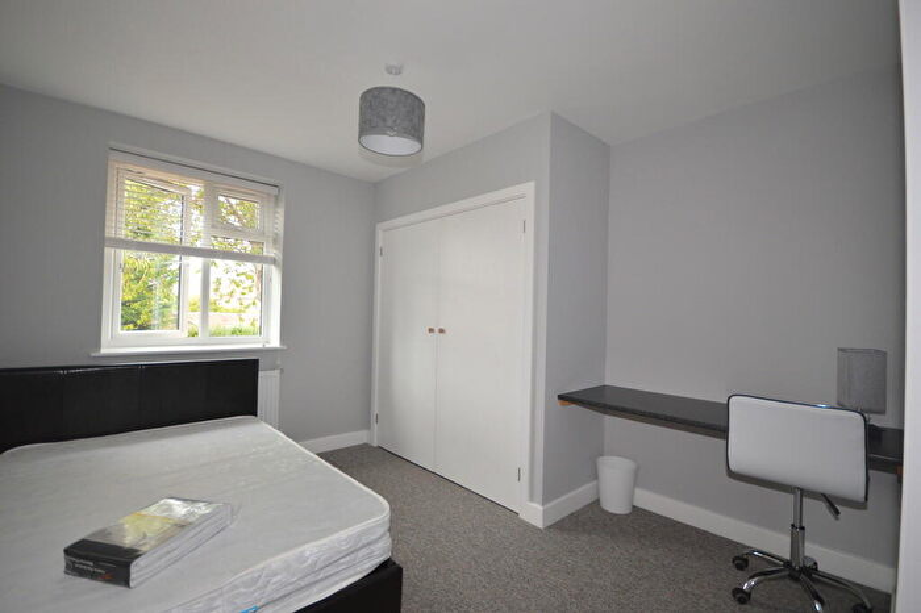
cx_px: 460
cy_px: 306
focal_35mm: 15
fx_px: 384
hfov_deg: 100.4
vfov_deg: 77.3
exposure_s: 1/80
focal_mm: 10
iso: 400
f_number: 4.5
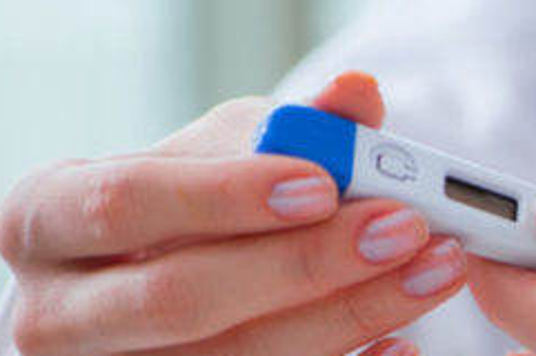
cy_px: 413
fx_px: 5189
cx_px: 805
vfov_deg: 3.9
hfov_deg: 5.9
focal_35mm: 349
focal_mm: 105
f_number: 5
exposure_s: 1/80
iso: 200
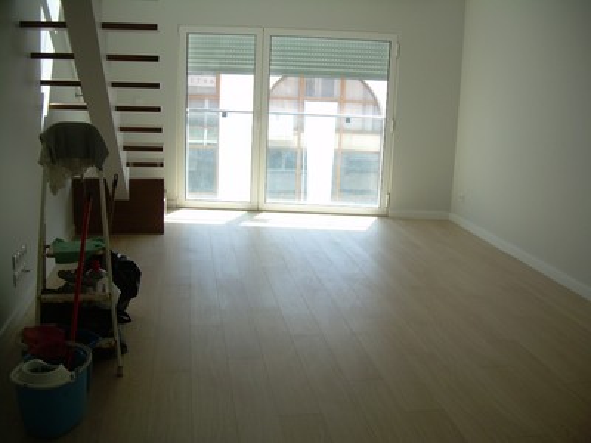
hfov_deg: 49.0
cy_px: 222
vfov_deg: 37.7
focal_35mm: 38
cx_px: 296
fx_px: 649
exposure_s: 1/162
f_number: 2.8
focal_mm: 6.3
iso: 50
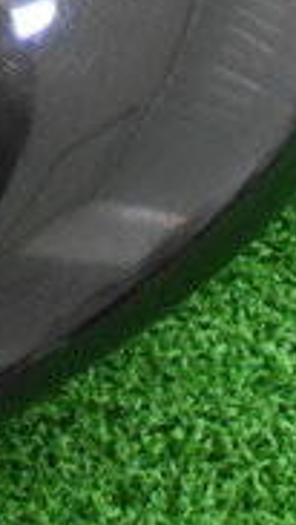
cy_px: -86
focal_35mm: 99
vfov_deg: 20.3
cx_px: -135
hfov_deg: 11.8
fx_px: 1381
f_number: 3.2
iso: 800
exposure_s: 1/80
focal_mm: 4.6
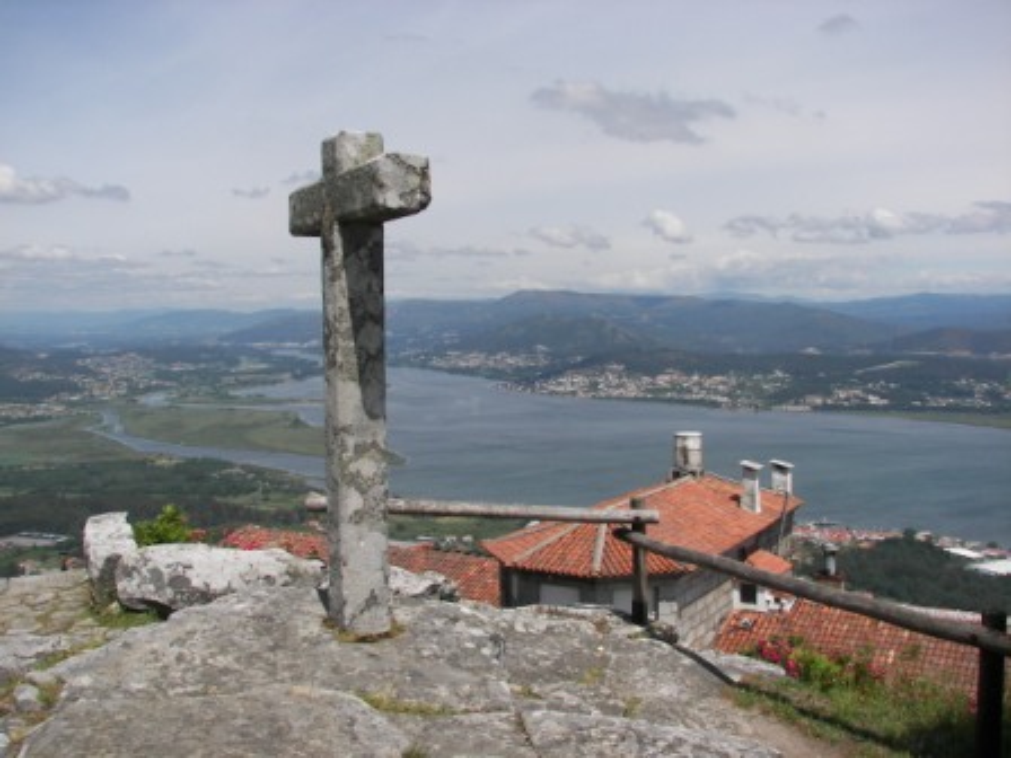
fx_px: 1081
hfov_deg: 50.1
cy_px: 379
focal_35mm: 37
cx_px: 506
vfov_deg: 38.7
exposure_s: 1/1000
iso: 50
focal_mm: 6.1
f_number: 4
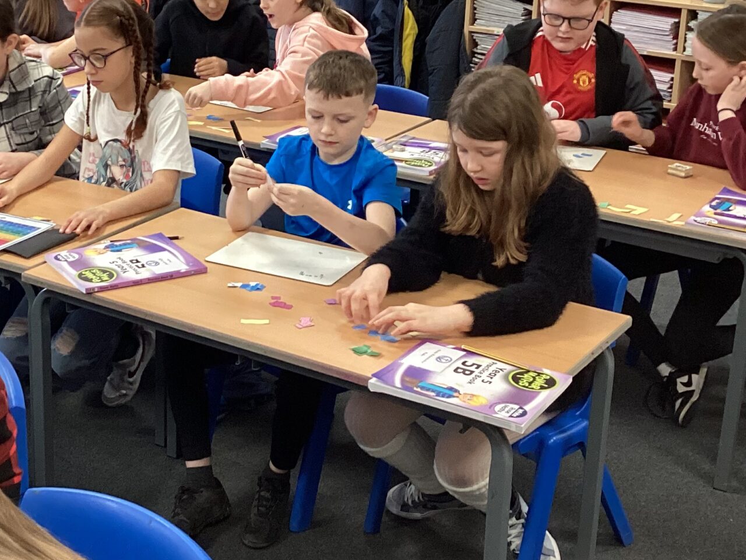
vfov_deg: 23.6
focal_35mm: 62
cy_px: 205
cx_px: 214
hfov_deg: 30.8
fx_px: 1336
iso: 160
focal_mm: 3.3
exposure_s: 1/50
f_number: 2.4
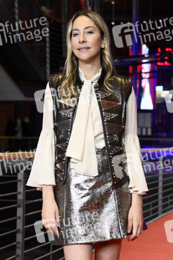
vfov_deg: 24.8
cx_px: 86
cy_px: 130
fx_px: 592
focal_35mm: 82
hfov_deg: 16.6
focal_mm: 82
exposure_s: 1/250
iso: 5000
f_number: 5.6
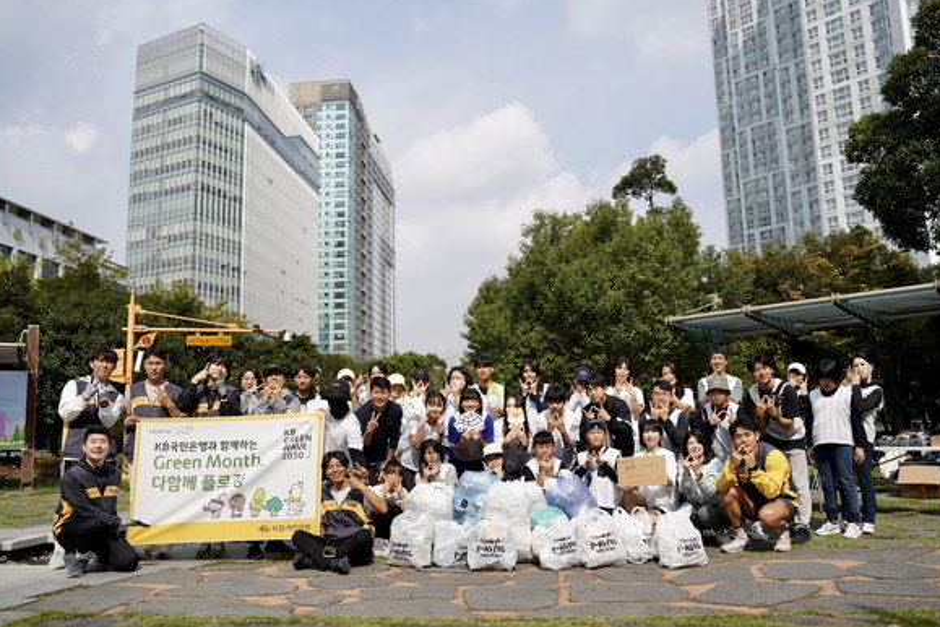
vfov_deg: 45.0
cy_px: 317
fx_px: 757
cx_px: 474
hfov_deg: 63.7
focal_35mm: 29
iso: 100
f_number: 3.5
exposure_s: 1/1250
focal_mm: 28
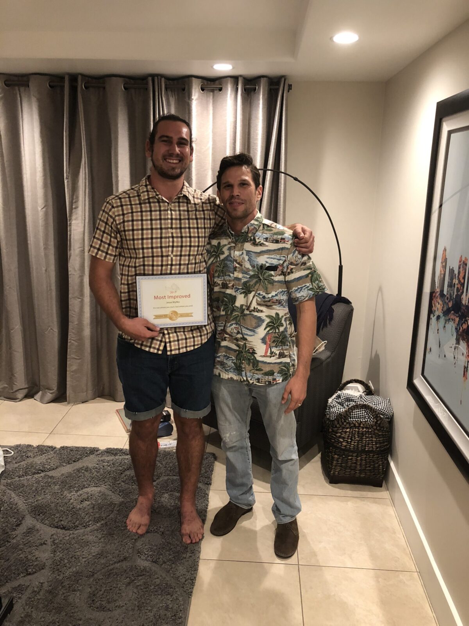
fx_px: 506
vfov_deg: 63.4
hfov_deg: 49.7
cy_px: 313
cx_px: 234
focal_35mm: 28
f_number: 1.8
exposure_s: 1/15
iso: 80
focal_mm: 4
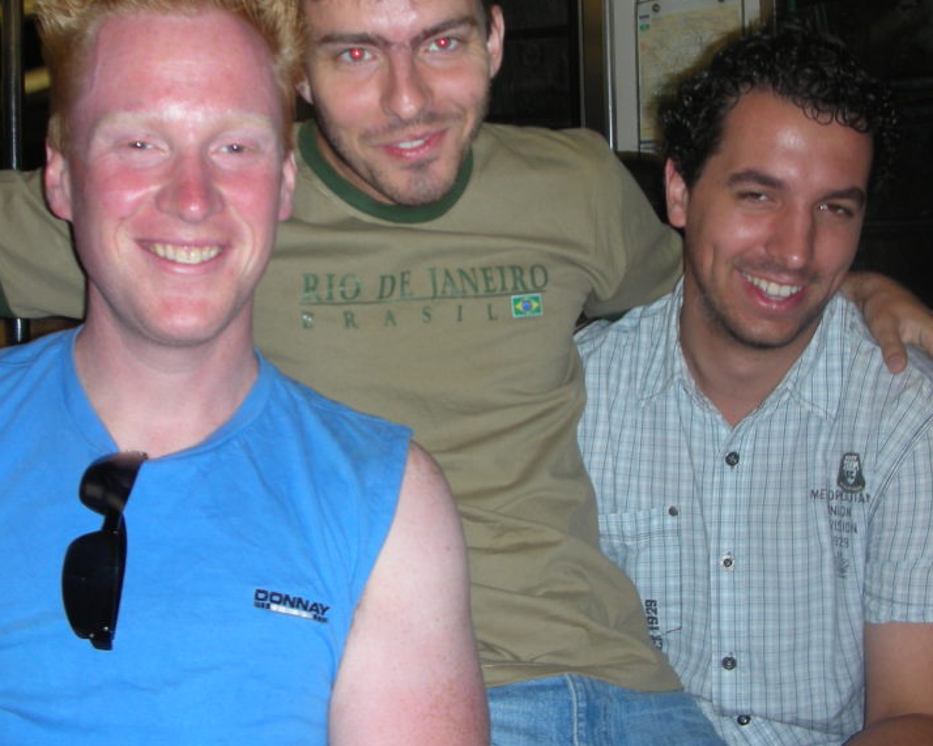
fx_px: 1353
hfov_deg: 38.0
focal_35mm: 49
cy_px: 295
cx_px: 421
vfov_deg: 30.7
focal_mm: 5.8
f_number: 3
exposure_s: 1/60.1
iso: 50
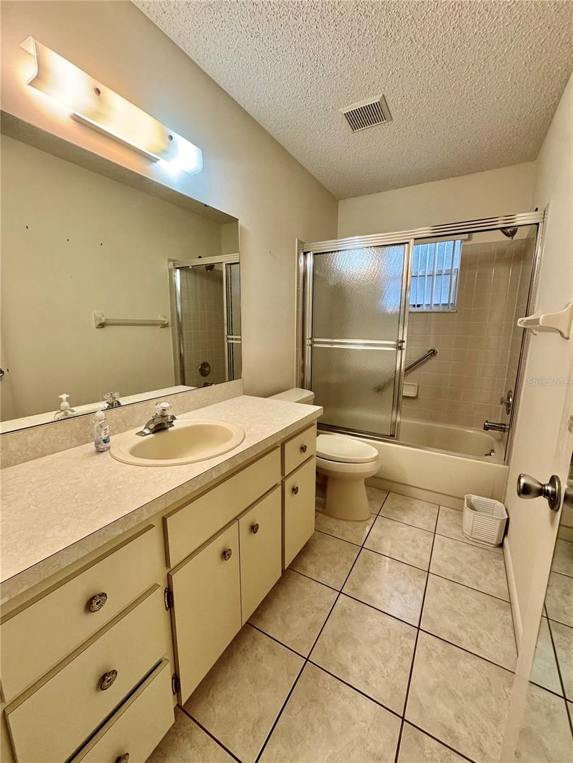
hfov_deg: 85.7
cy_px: 382
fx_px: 309
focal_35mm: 14
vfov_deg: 102.1
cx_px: 286
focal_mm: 2.22
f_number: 2.2
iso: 250
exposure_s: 1/120
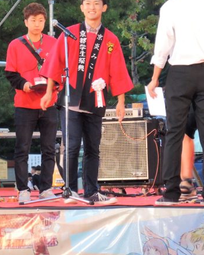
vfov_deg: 6.2
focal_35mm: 310
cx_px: 59
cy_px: 96
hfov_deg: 5.0
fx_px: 2340
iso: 180
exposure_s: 1/60
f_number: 3.5
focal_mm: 28.4
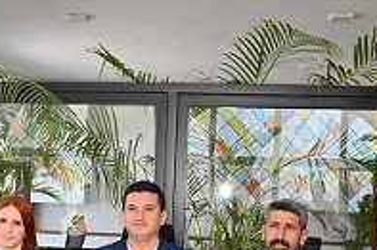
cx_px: 106
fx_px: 732
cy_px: 252
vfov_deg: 18.9
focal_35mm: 70
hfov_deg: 28.5
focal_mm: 28
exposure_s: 1/250
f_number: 4
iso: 220
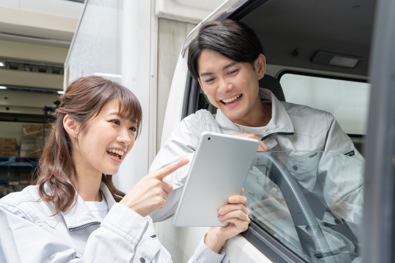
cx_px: 198
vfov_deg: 37.8
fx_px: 384
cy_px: 132
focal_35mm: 35
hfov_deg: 54.4
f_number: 7.1
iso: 200
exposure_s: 1/250
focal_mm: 35
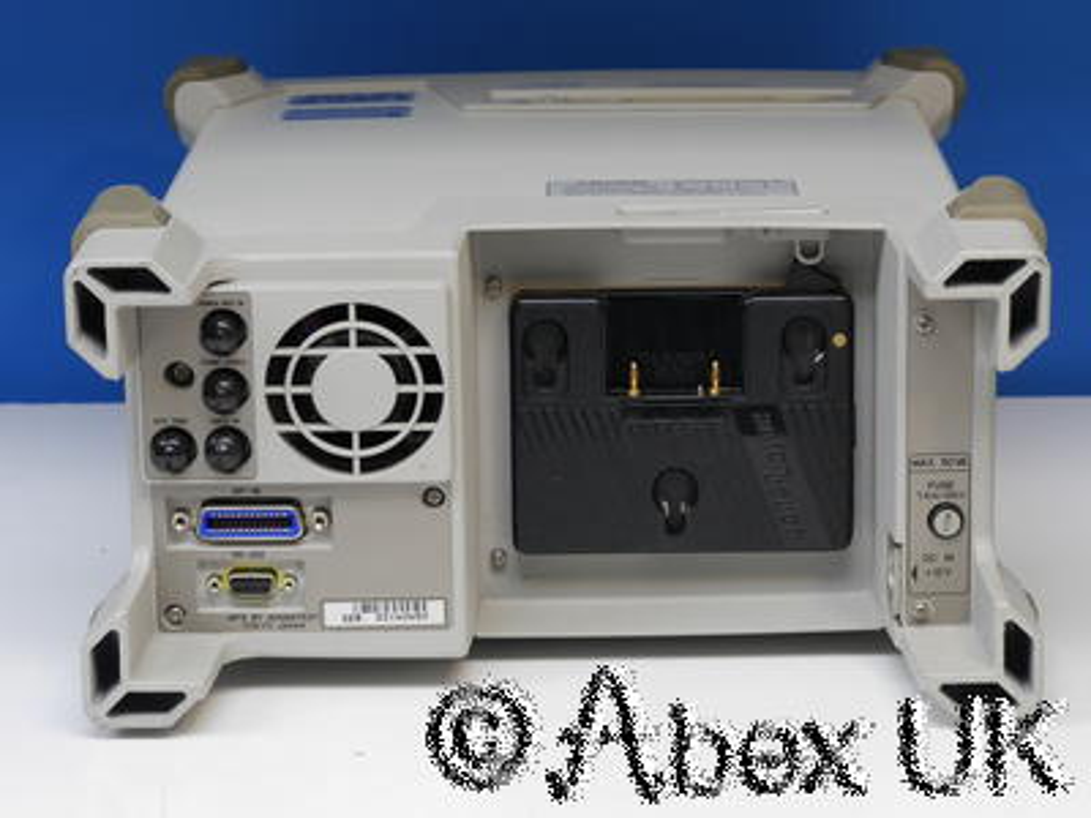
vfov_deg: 12.1
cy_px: 409
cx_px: 546
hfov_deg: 16.1
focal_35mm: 122
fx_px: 3845
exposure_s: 1/13
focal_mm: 61
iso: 400
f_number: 9
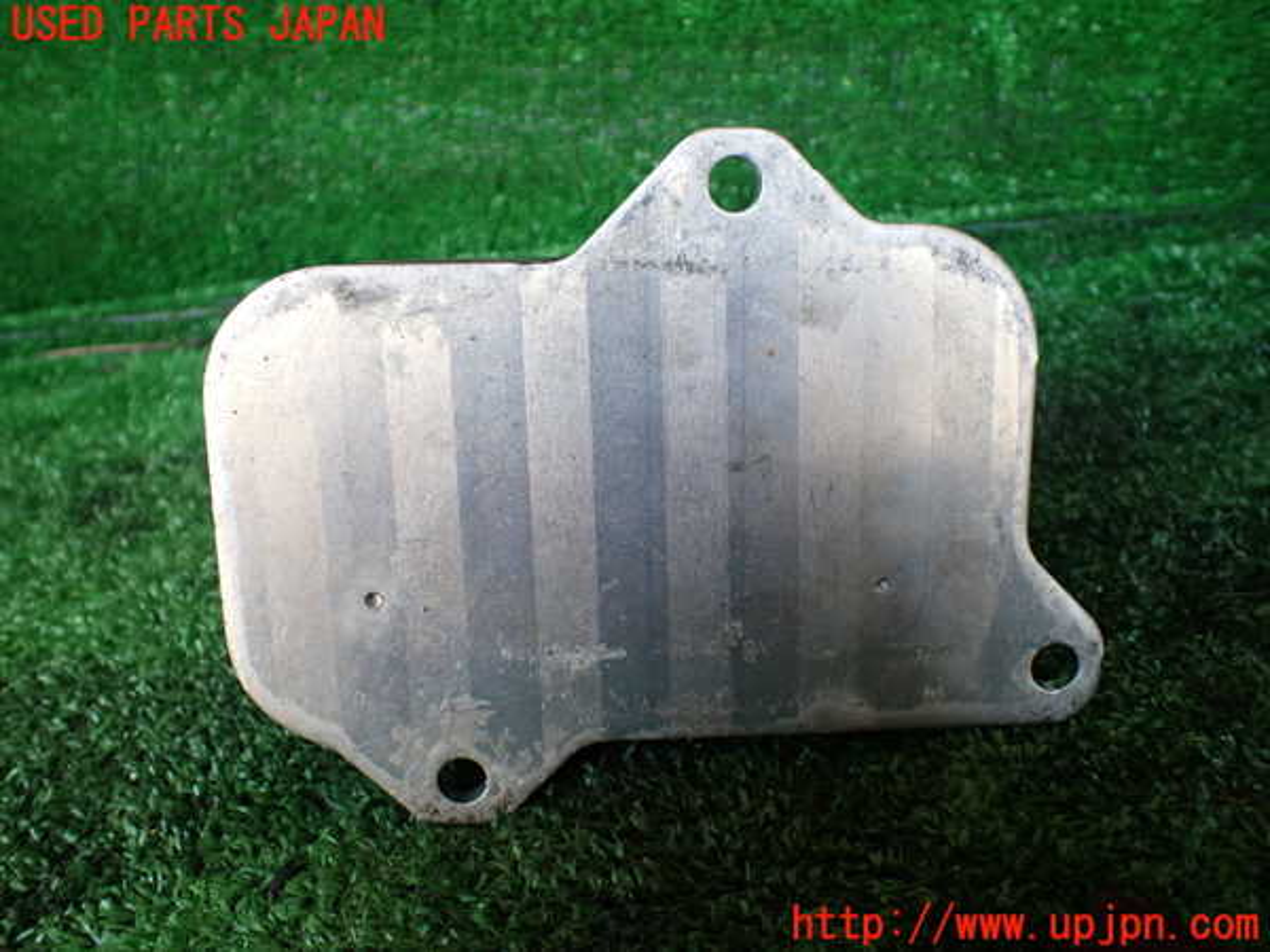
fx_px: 1101
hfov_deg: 60.0
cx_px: 635
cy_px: 476
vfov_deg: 46.8
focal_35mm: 30
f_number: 2.3
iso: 250
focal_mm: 5.4
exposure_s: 1/125
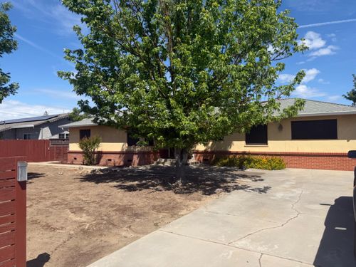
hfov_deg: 71.6
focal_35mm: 24
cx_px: 178
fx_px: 247
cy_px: 134
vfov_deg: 56.8
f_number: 1.78
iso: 80
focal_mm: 6.76
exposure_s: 1/4975
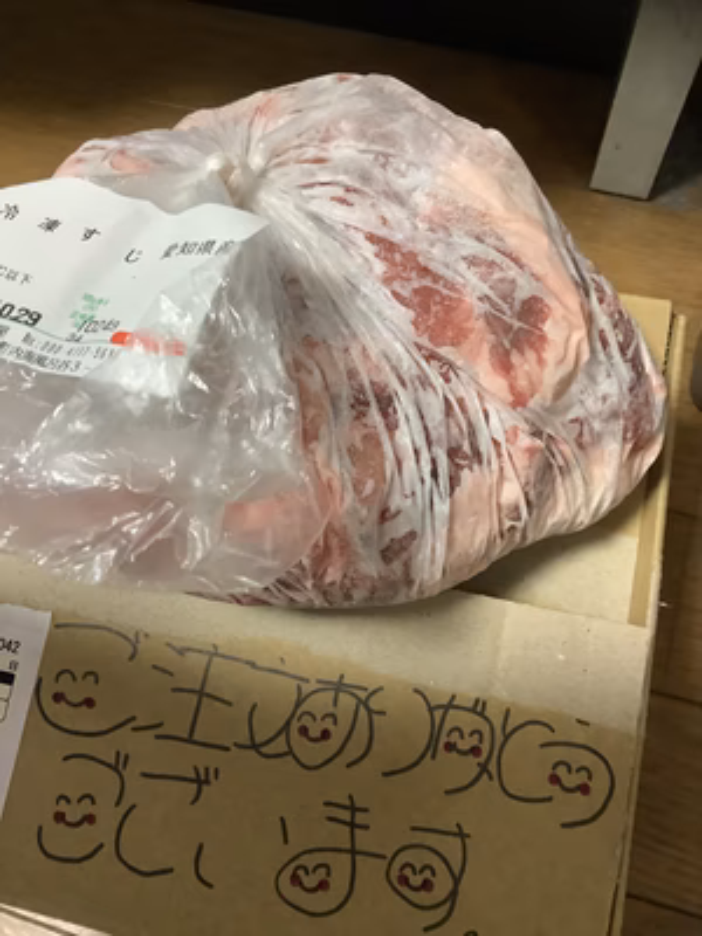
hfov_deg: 45.4
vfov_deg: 58.4
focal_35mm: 31
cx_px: 351
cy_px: 468
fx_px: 838
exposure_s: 1/33
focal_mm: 3.3
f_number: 2.4
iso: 320
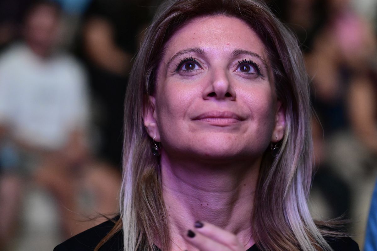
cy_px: 126
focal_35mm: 200
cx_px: 188
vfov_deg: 6.9
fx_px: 2094
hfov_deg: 10.3
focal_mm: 200
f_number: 5
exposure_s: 1/200
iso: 8000
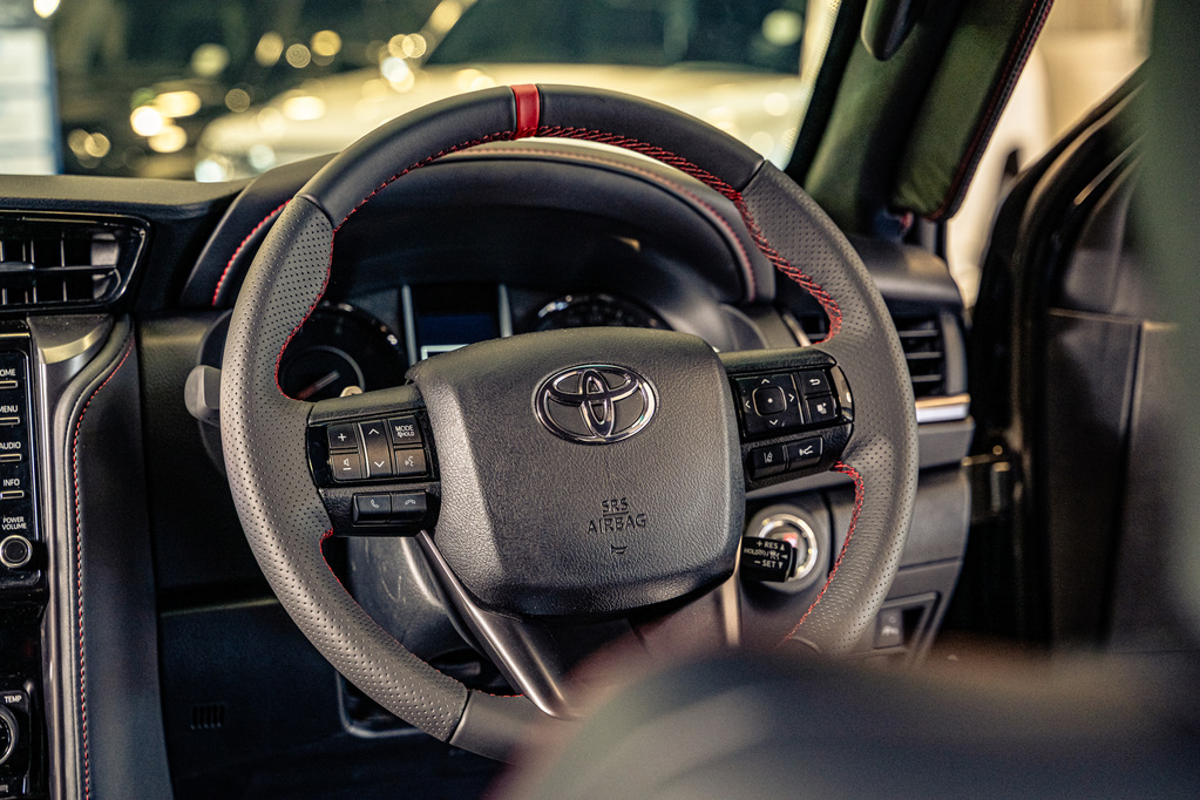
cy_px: 400
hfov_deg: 32.4
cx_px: 600
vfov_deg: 21.9
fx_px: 2067
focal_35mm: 62
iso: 1600
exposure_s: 1/125
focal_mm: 62
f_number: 4
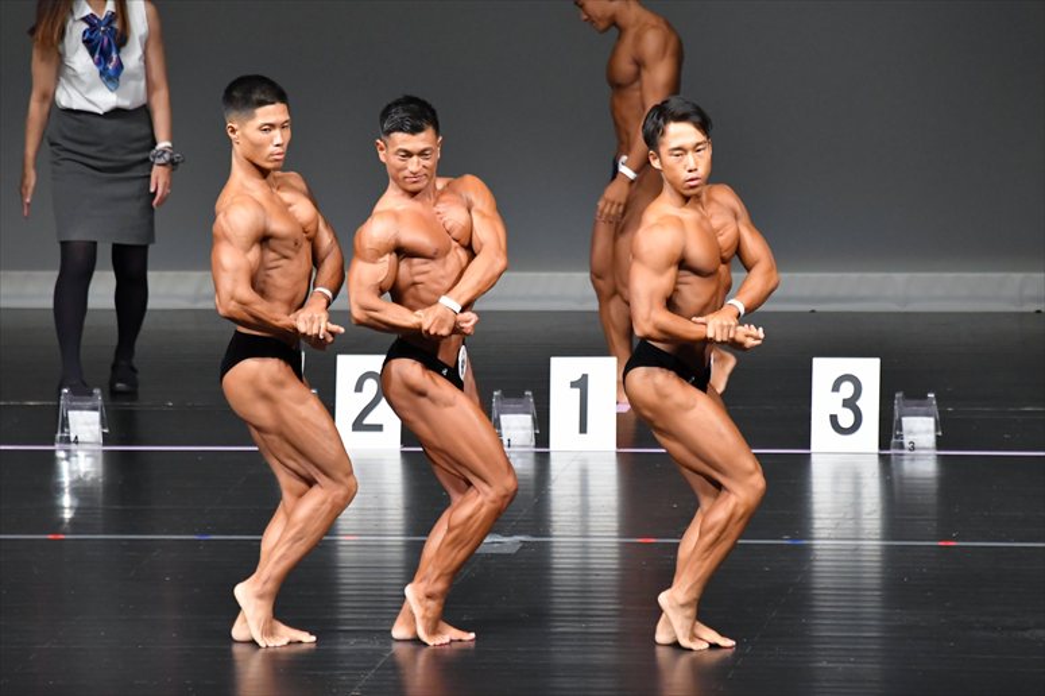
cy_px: 348
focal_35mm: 345
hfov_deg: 6.0
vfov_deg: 4.0
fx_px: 10010
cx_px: 522
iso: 5000
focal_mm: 230
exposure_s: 1/400
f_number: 5.6
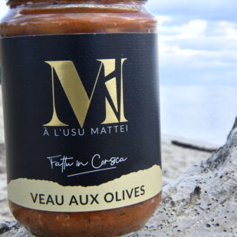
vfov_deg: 26.1
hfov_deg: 26.1
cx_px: 128
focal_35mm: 66
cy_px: 102
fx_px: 511
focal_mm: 40
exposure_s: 1/60
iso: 1250
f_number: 22
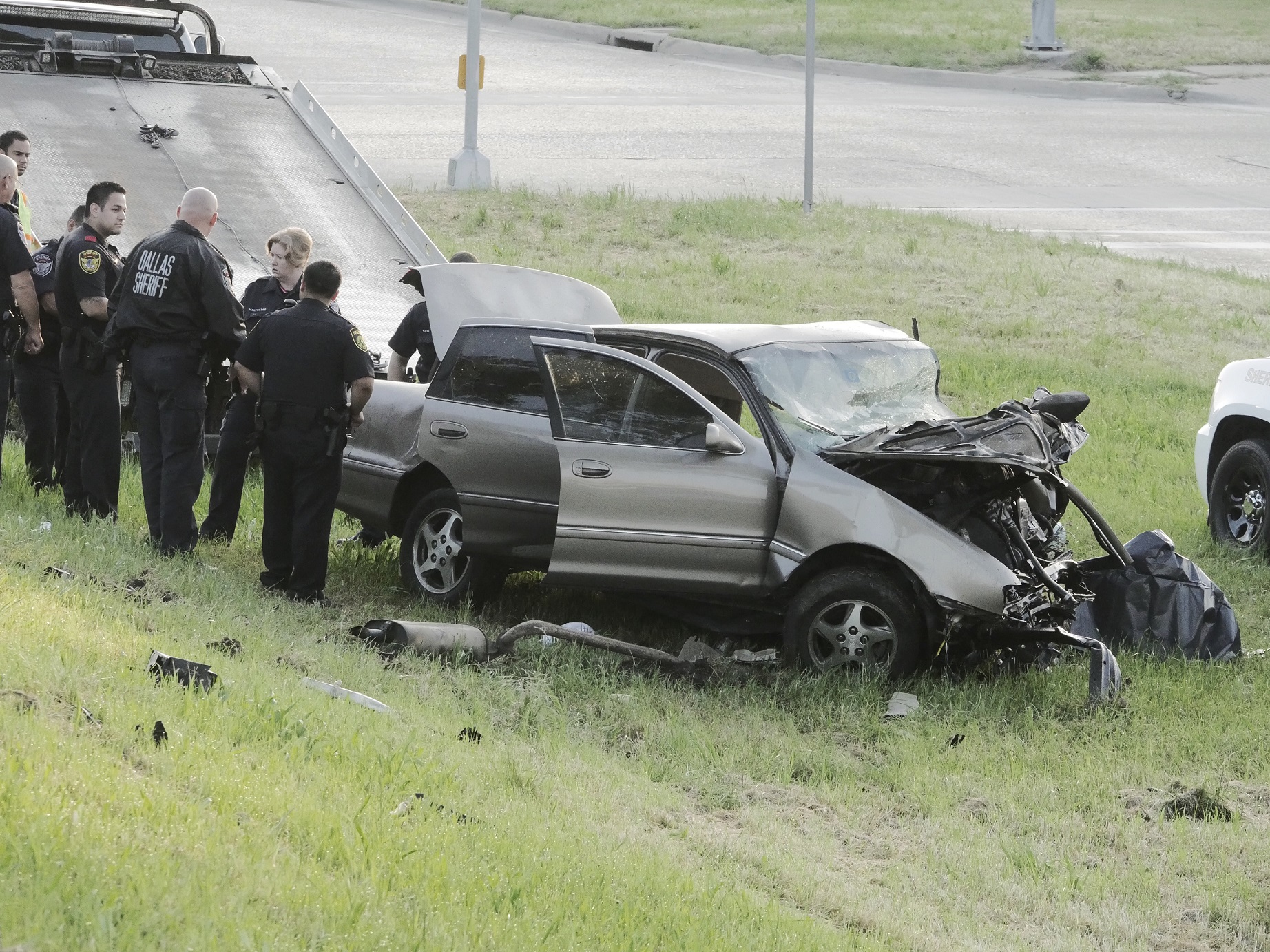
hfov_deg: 9.9
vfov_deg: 7.4
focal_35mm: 200
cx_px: 635
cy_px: 476
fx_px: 7338
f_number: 7.1
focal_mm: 100
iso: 3200
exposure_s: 1/640
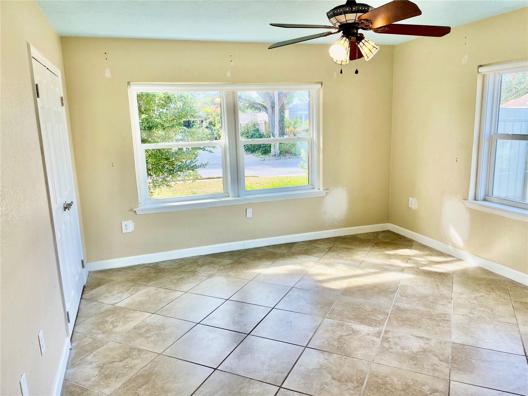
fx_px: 397
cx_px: 264
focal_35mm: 26
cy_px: 198
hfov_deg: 67.3
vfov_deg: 53.1
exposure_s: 1/144
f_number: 1.6
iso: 32
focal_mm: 4.2
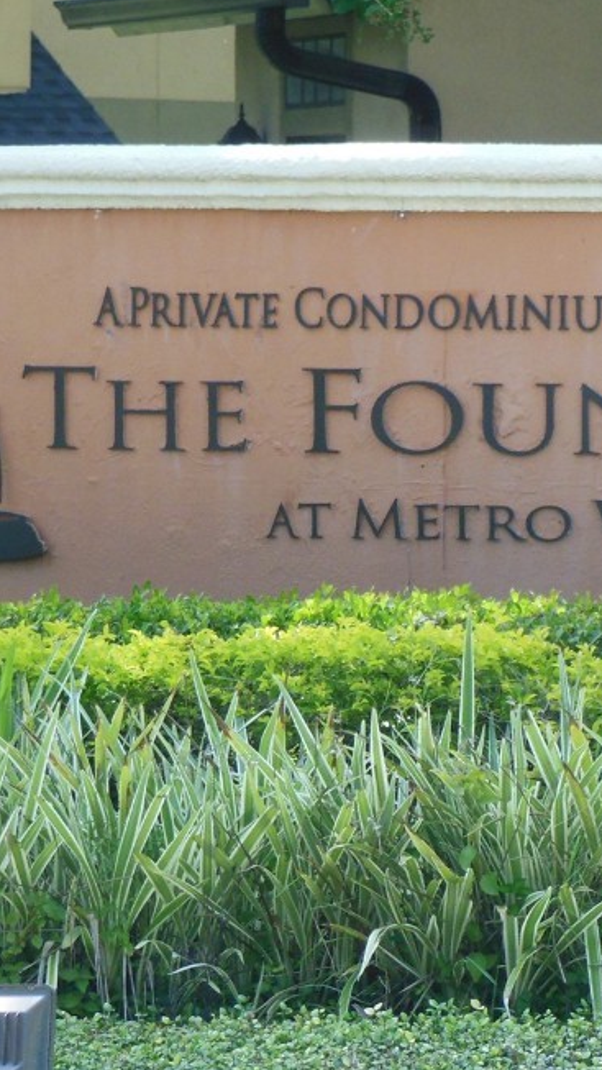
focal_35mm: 327
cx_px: 469
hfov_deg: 3.7
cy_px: 525
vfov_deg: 6.6
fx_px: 9275
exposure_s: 1/250
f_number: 5.9
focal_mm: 34
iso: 400
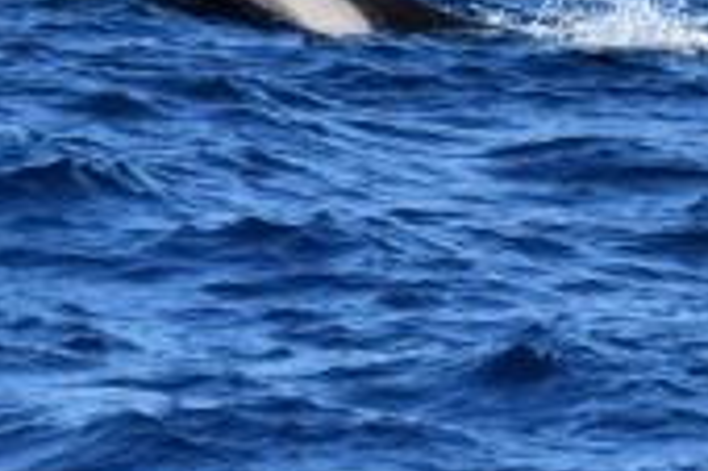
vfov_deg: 0.7
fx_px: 38823
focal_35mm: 1976
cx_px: 196
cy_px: -623
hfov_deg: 1.0
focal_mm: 420
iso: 1600
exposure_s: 1/8000
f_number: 6
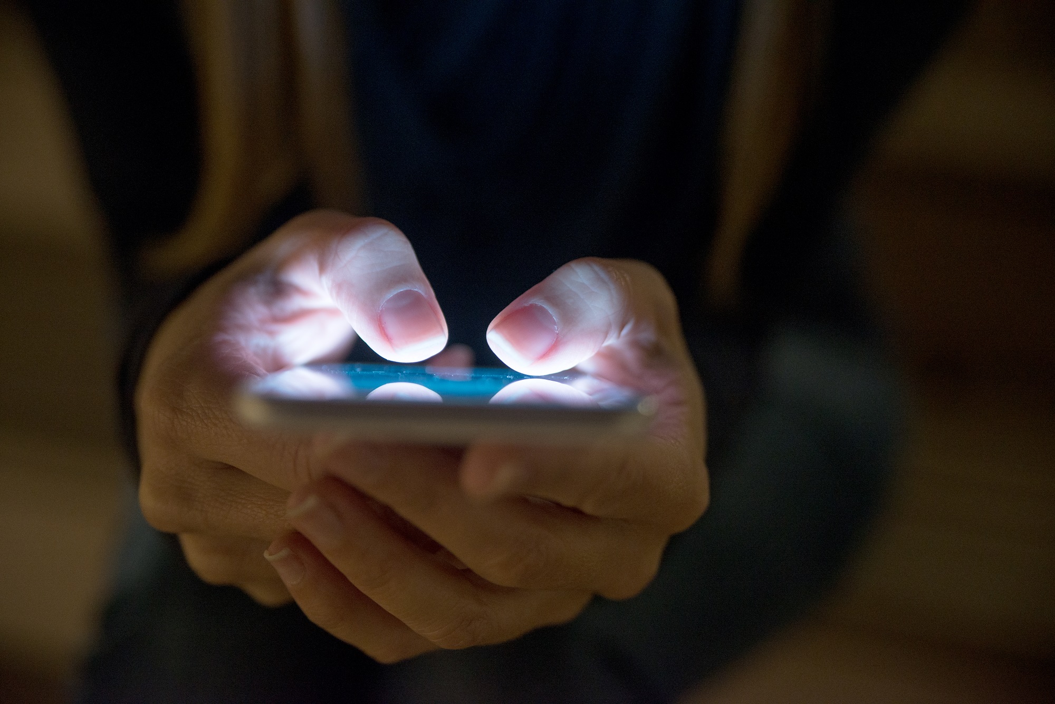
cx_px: 528
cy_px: 352
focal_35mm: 75
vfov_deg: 18.2
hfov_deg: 27.0
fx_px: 2199
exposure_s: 1/40
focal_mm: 75
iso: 1000
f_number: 2.8
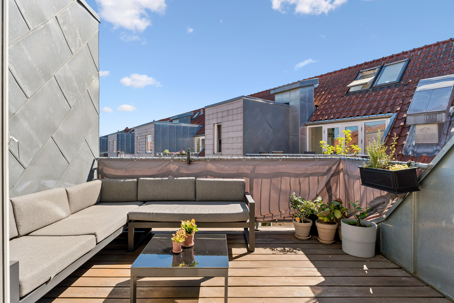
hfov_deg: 86.3
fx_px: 242
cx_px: 227
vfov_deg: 64.0
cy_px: 152
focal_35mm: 19
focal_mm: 12.8
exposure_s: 1/80
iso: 100
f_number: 7.1
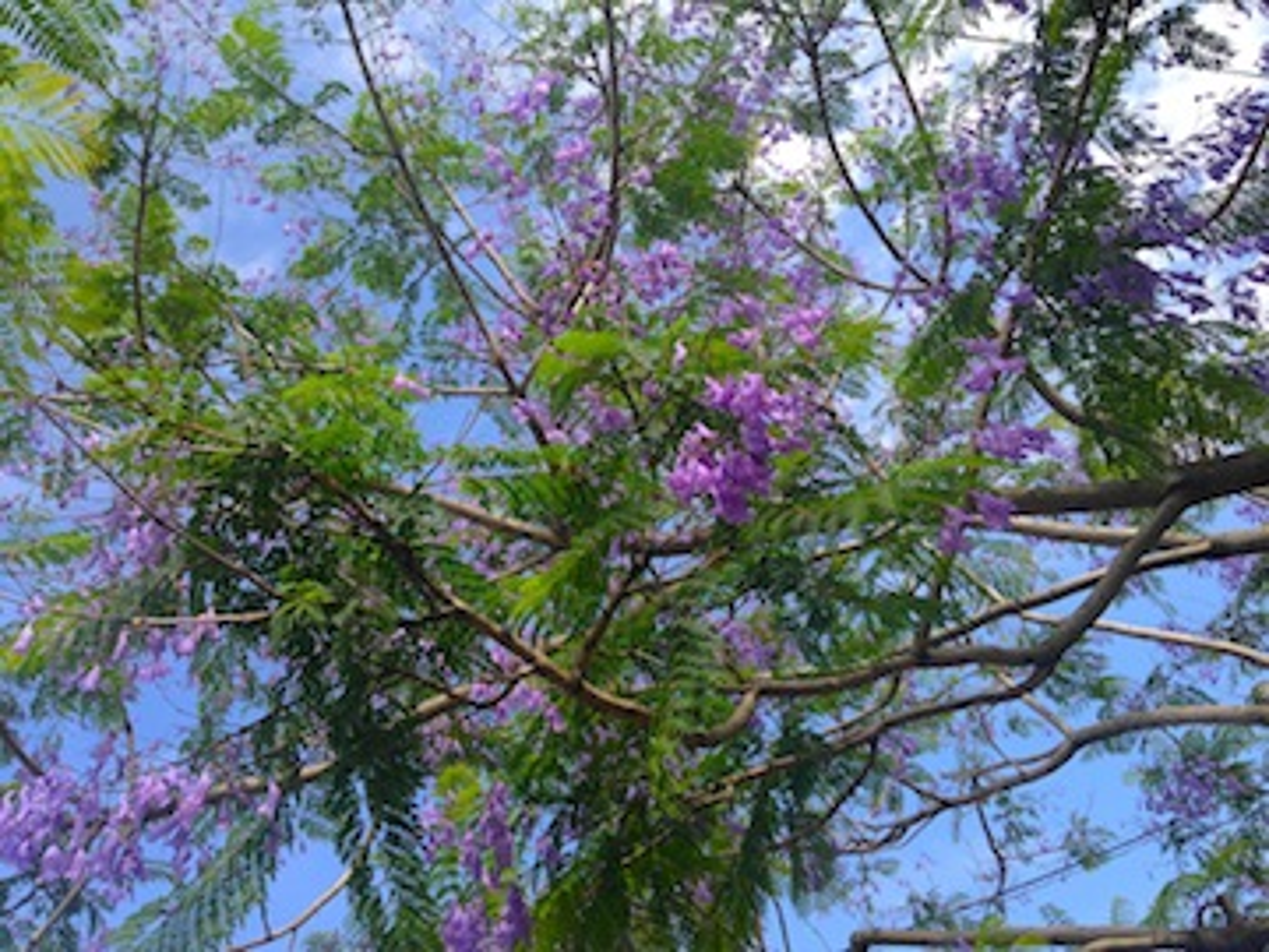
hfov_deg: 55.4
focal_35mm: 33
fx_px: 1210
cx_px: 634
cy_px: 476
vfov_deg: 42.9
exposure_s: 1/1004
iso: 50
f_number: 2.4
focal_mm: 4.12
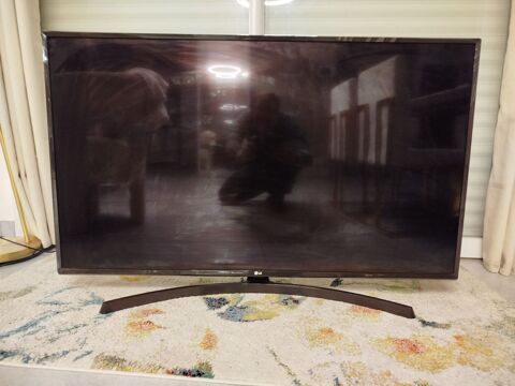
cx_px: 258
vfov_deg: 56.8
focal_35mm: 24
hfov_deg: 71.6
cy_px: 193
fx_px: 357
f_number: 1.7
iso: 400
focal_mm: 5.31
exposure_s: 1/20
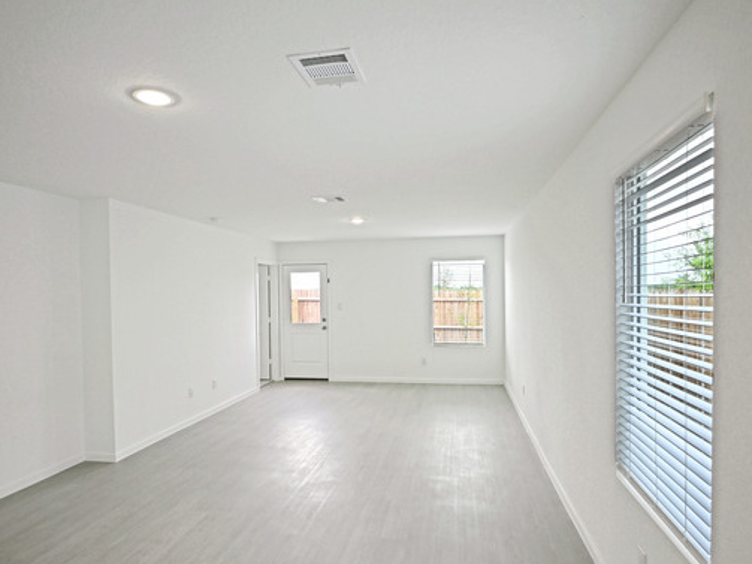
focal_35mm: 22
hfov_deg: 76.4
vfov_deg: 61.0
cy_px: 302
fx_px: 478
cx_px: 374
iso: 64
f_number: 4
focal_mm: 12
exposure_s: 1/60
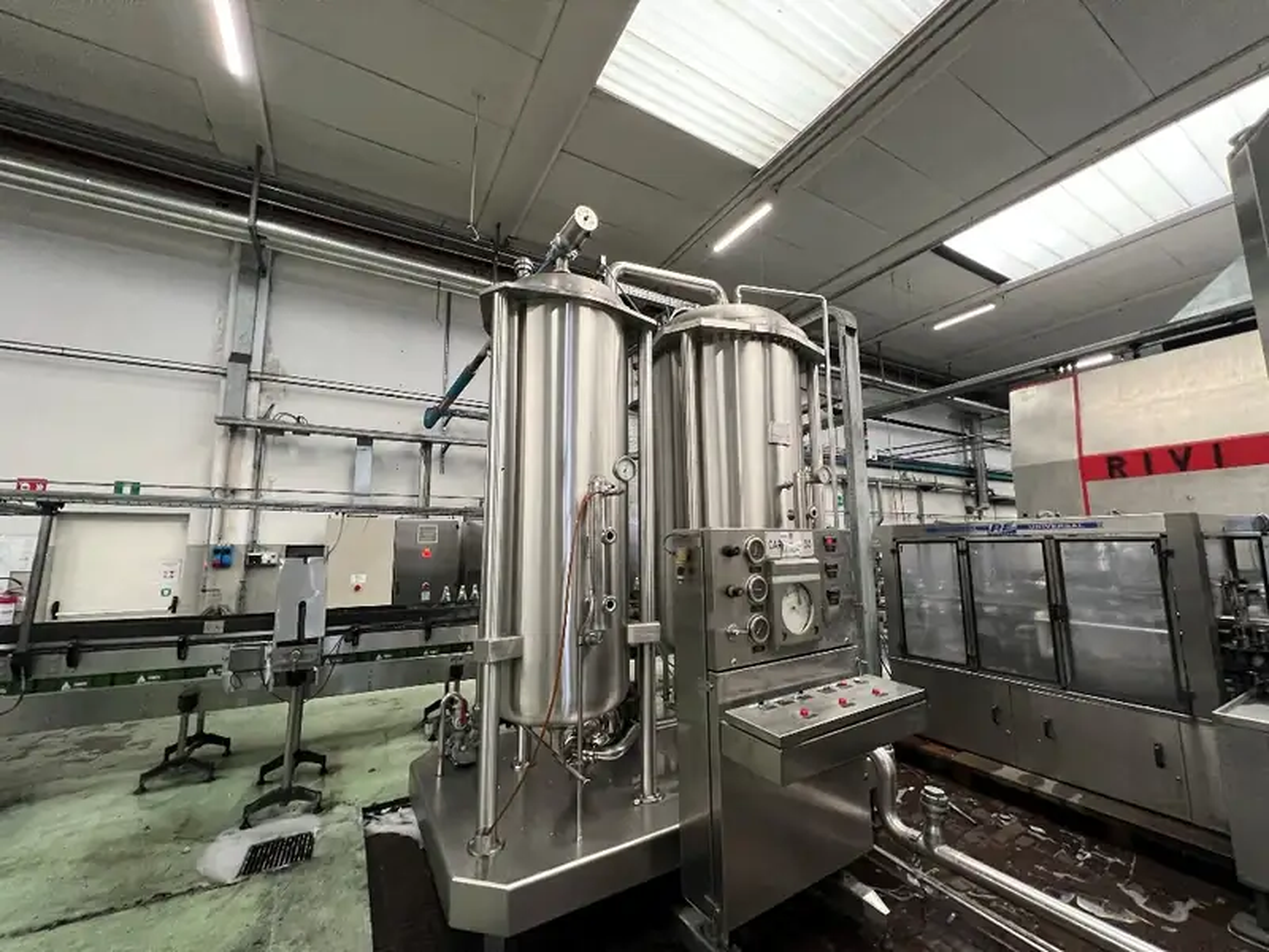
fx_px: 477
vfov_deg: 89.9
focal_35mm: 13
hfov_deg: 106.2
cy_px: 476
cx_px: 634
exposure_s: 1/50
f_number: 1.8
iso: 400
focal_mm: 1.57
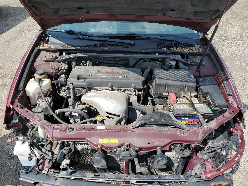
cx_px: 124
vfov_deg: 53.1
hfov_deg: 67.3
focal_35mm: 26
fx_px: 186
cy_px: 93
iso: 50
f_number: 1.5
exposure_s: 1/2500
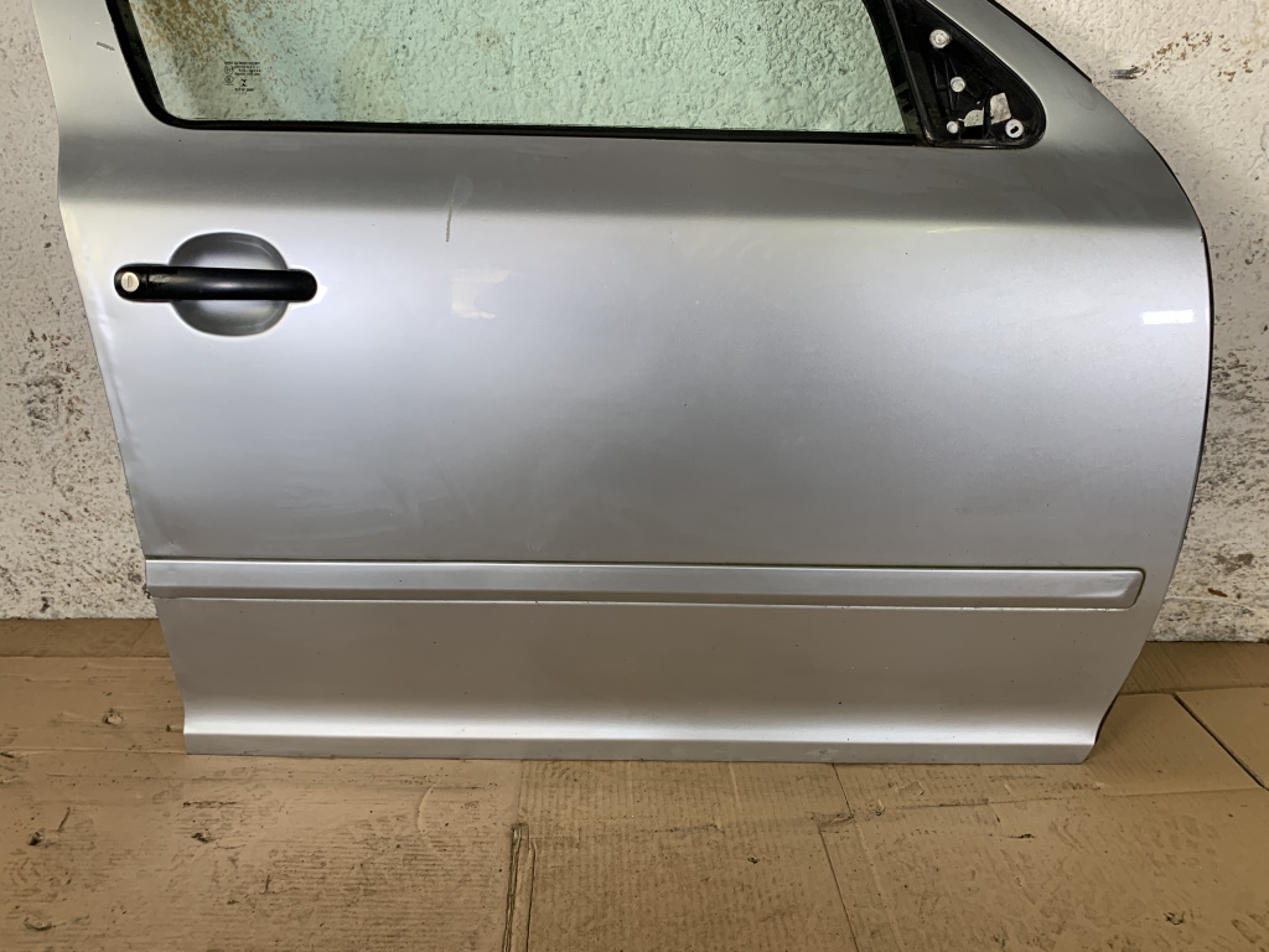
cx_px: 634
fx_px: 953
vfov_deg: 53.1
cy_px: 476
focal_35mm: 26
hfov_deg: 67.3
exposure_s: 1/100
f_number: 1.8
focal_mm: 4.25
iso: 100
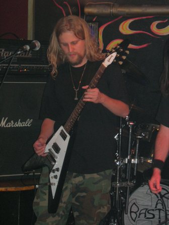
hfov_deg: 13.1
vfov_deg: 17.4
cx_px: 84
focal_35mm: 113
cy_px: 112
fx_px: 736
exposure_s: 1/60.1
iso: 200
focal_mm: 23.4
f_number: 4.9
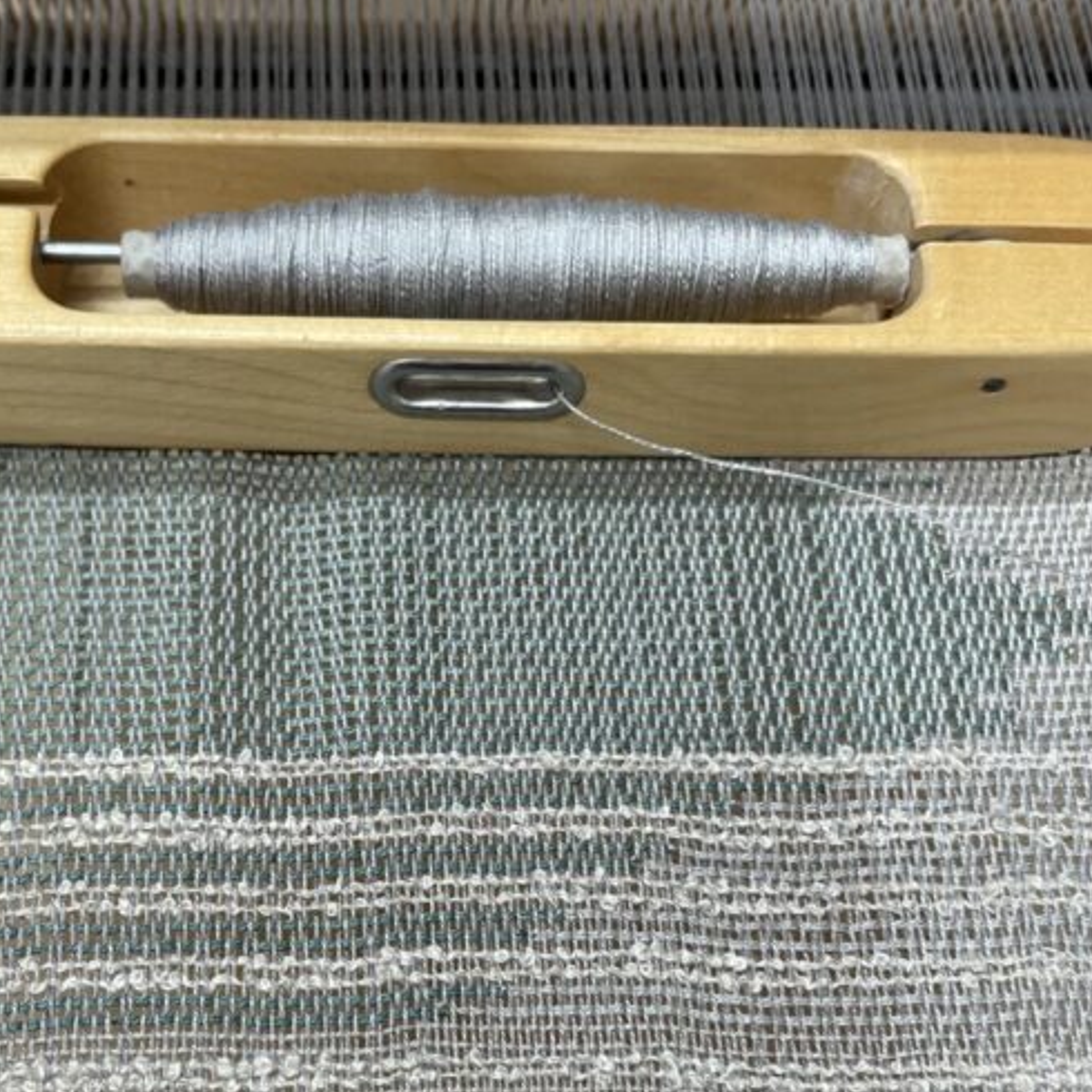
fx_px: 1713
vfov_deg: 34.9
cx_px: 421
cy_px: 747
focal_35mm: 48
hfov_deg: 35.2
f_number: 1.6
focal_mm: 4.2
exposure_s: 1/100
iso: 100
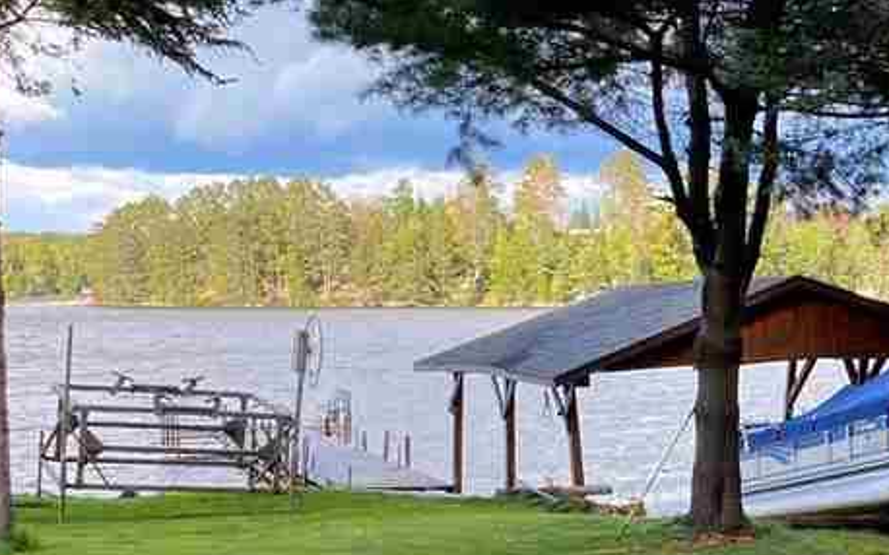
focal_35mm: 77
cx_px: 1004
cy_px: 400
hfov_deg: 24.8
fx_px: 1865
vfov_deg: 16.9
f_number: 1.8
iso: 32
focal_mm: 4.25
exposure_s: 1/377
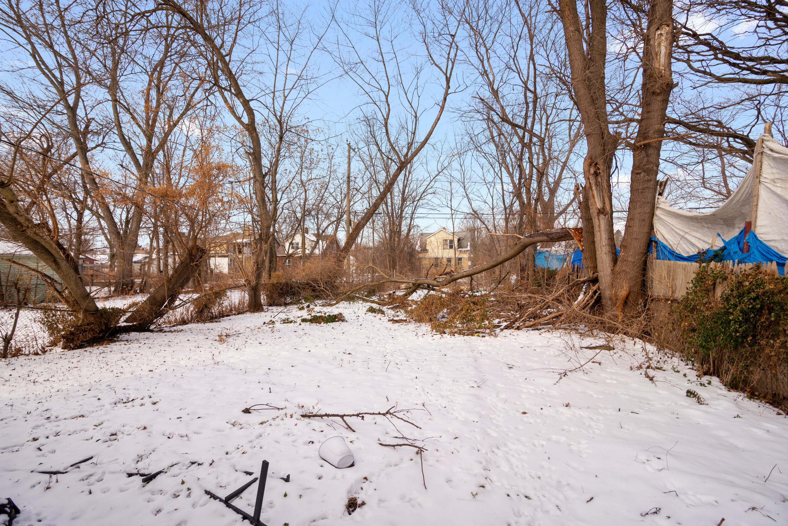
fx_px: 657
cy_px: 263
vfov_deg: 43.6
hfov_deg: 61.9
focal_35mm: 30
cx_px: 394
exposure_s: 1/500
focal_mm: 30
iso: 320
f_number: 9
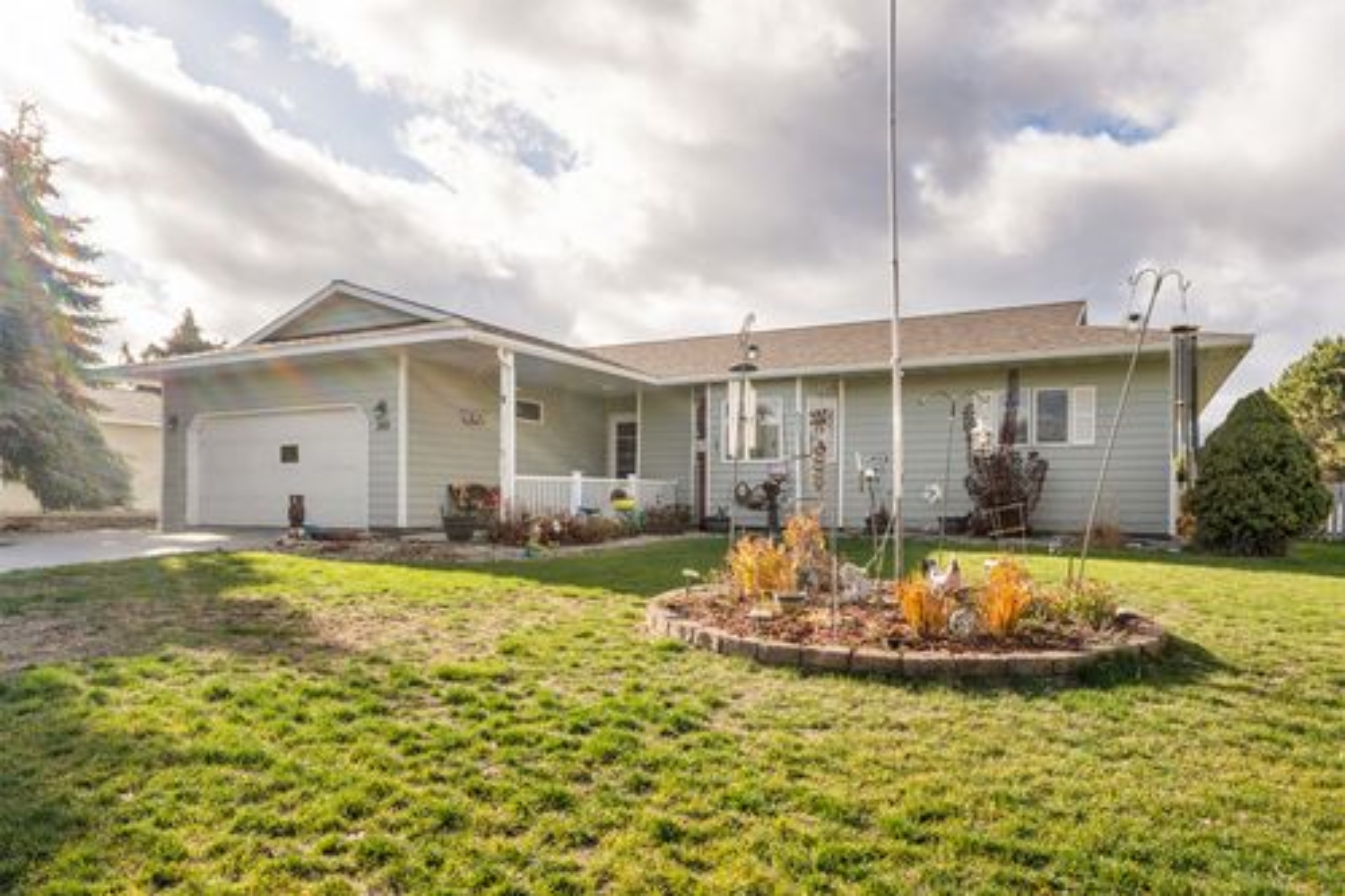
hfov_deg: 79.6
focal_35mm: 22
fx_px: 807
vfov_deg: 58.1
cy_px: 448
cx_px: 672
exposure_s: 1/200
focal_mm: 21.6
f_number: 9
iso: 250
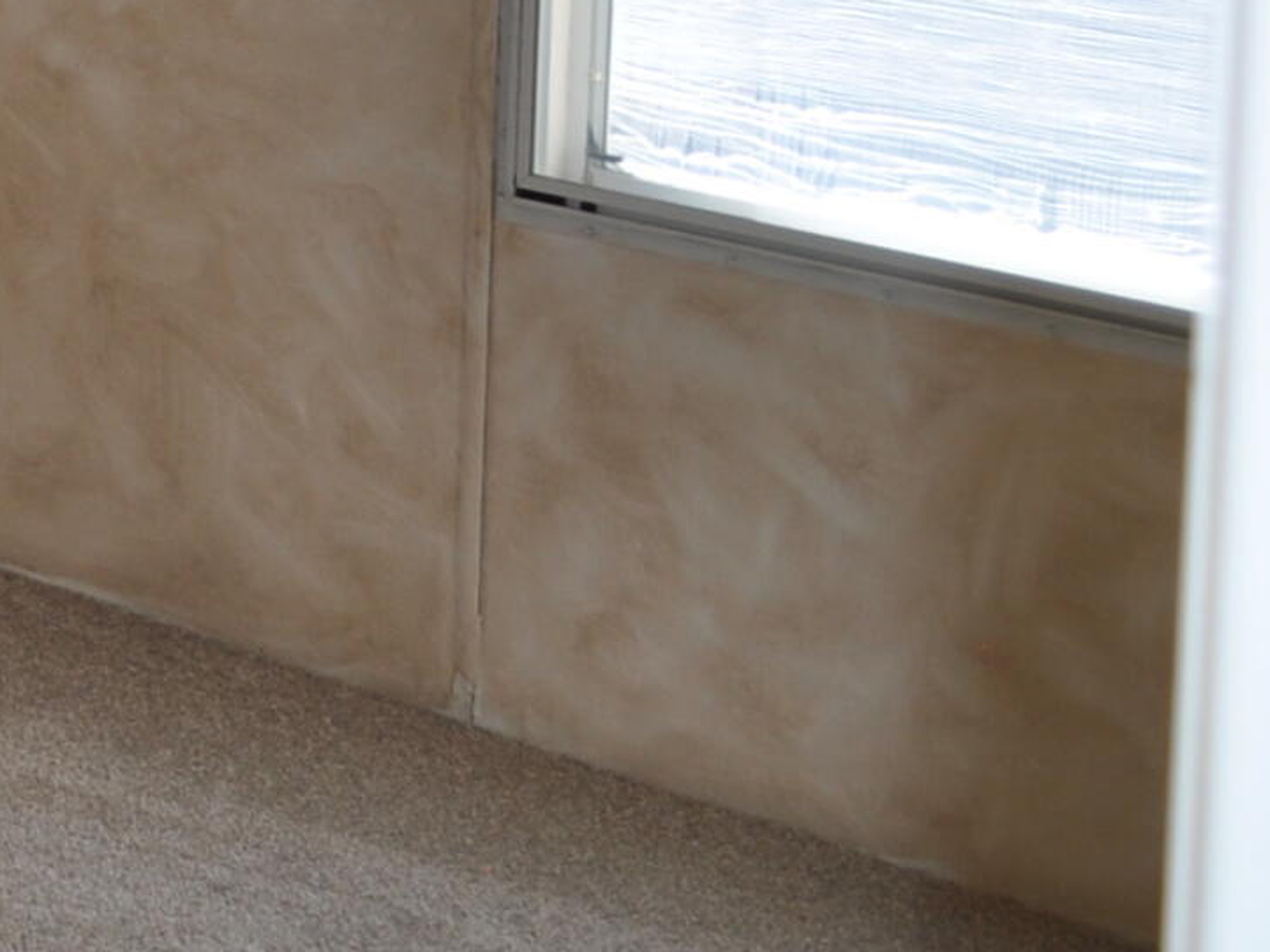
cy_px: -353
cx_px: -1141
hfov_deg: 15.3
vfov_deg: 13.1
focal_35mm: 108
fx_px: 3962
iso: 200
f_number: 3.5
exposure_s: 1/200
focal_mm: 18
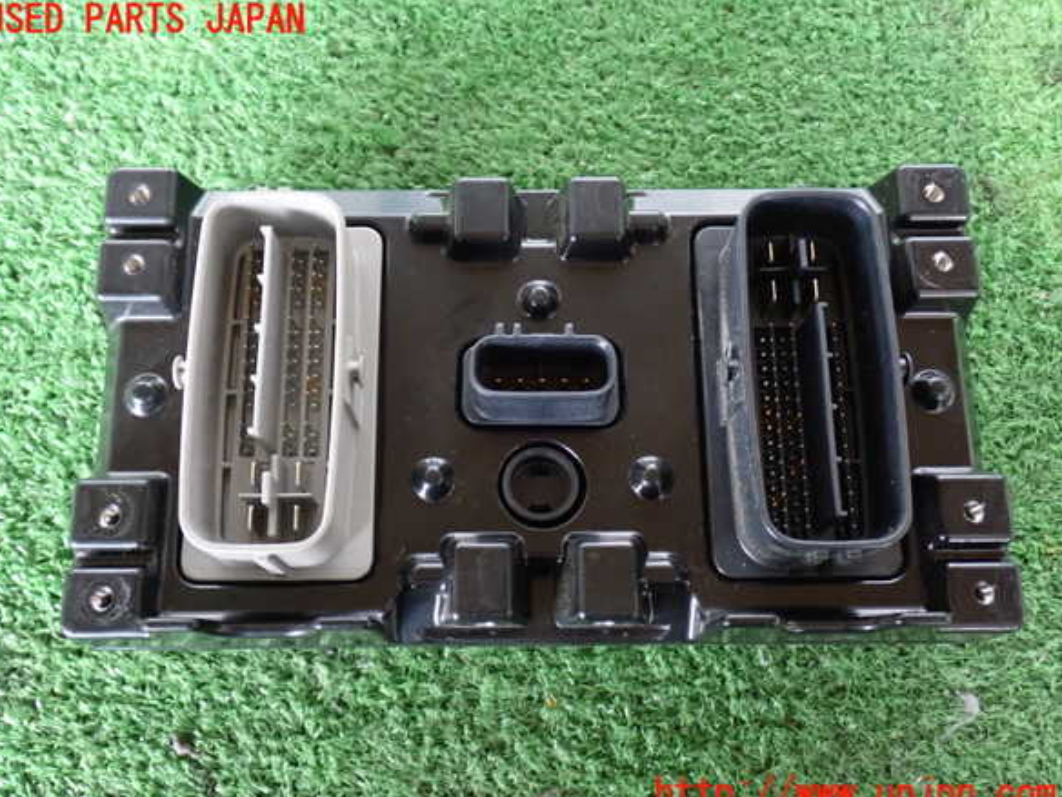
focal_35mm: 37
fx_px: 1135
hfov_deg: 50.1
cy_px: 408
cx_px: 520
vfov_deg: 38.7
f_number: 2.5
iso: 800
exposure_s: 1/25
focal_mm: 6.37
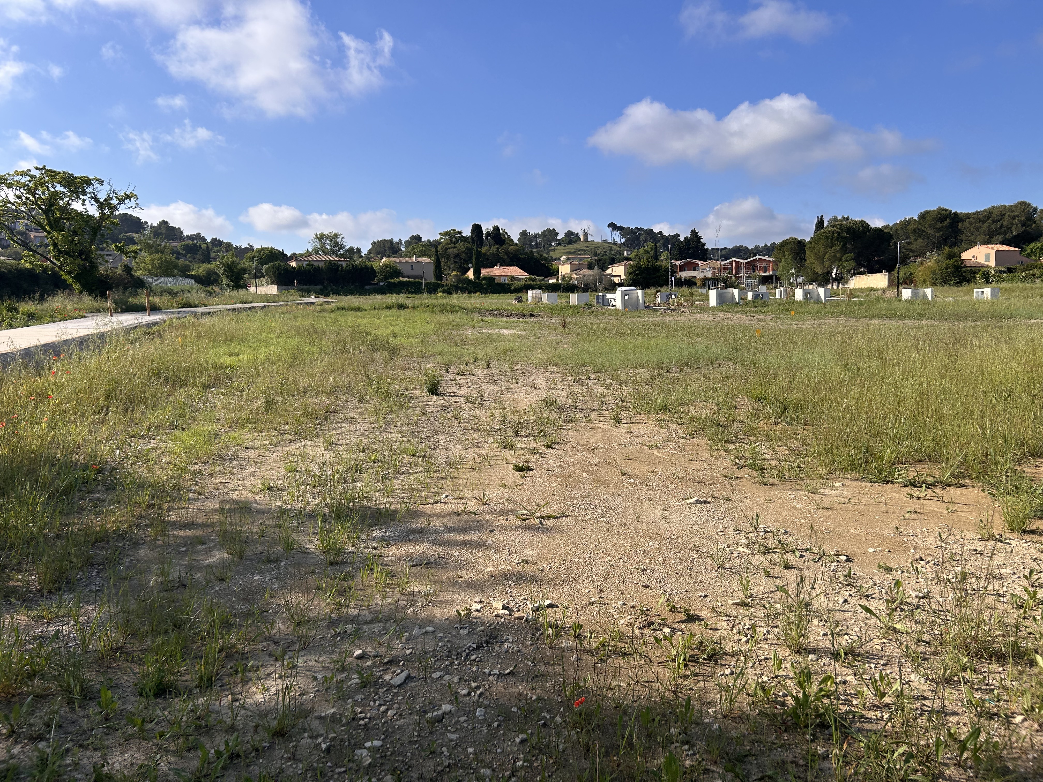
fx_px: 783
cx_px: 522
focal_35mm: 26
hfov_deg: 67.3
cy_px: 391
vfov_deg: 53.1
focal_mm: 5.7
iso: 50
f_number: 1.5
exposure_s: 1/4274
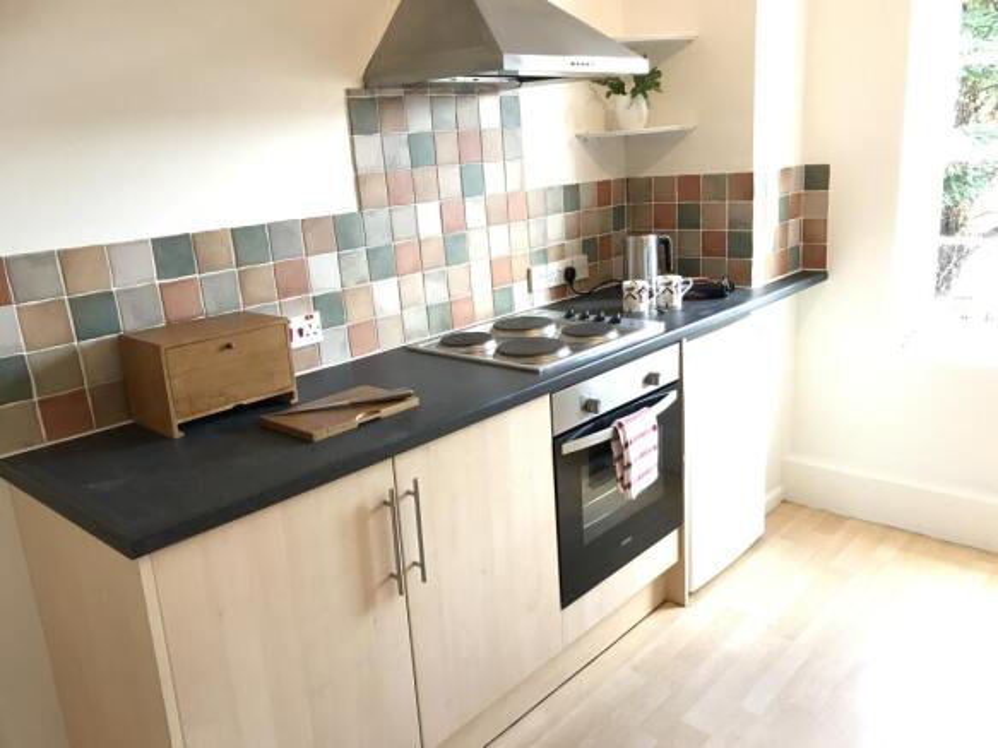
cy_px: 374
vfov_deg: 49.7
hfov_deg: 63.5
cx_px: 499
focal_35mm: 28
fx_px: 807
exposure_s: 1/20
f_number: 1.8
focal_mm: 3.99
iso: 32
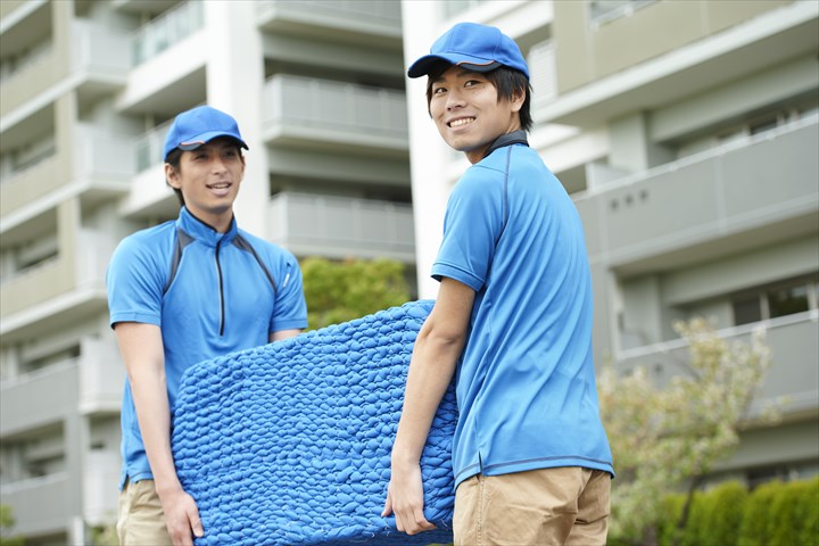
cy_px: 273
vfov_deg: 16.1
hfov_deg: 23.9
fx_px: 1934
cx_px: 410
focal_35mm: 85
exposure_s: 1/250
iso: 100
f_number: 4.5
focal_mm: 85
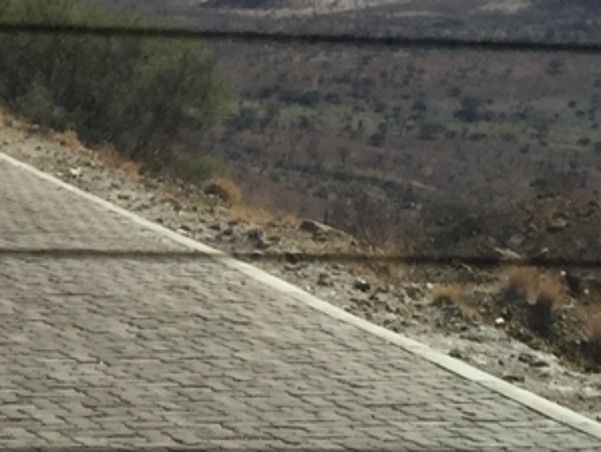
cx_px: -62
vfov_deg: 11.8
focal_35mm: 124
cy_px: -12
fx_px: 2155
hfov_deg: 15.4
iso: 32
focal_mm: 4.15
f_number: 2.2
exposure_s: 1/628
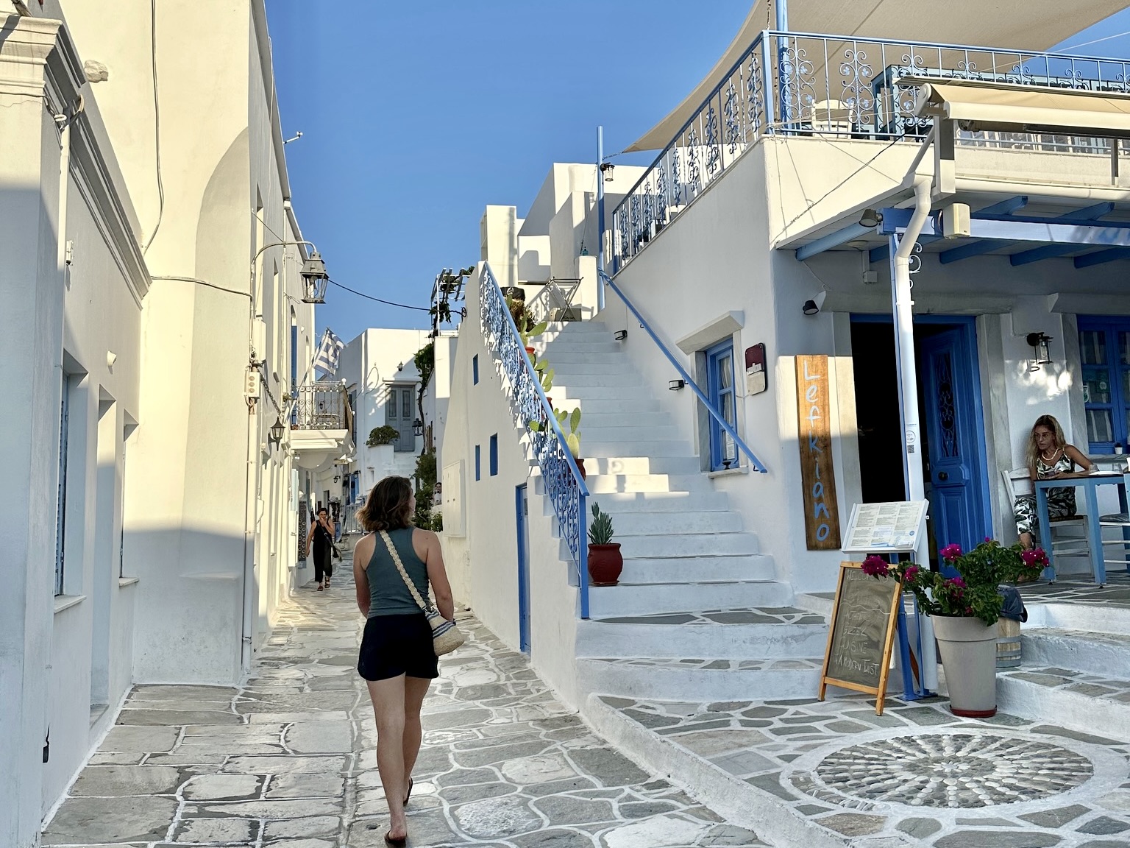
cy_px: 424
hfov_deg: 71.6
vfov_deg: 56.8
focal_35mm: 24
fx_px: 783
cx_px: 565
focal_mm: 6.86
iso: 80
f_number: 1.78
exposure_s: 1/4545
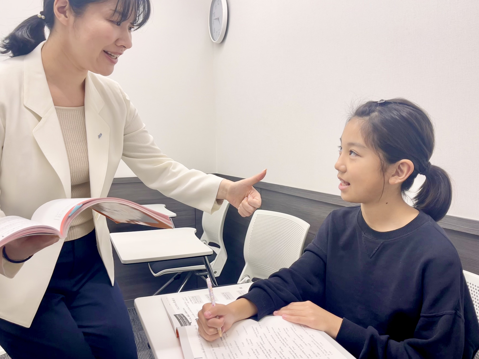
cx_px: 240
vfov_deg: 54.9
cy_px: 180
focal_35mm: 25
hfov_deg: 69.4
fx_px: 346
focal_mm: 5.1
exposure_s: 1/100
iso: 64
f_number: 1.6
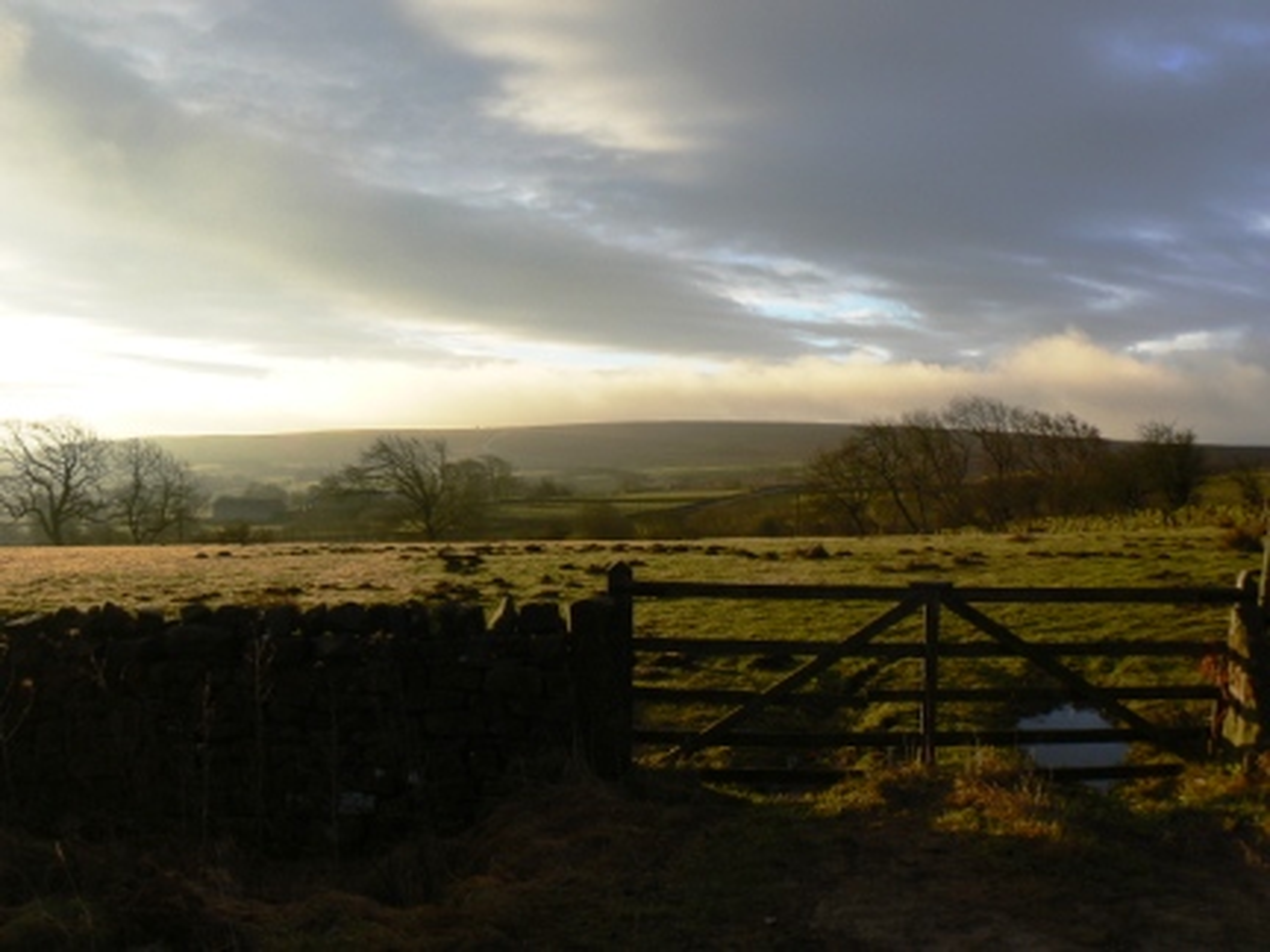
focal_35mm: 36
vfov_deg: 39.7
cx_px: 635
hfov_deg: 51.4
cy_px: 476
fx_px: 1321
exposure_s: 1/250
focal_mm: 6
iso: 80
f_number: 5.6
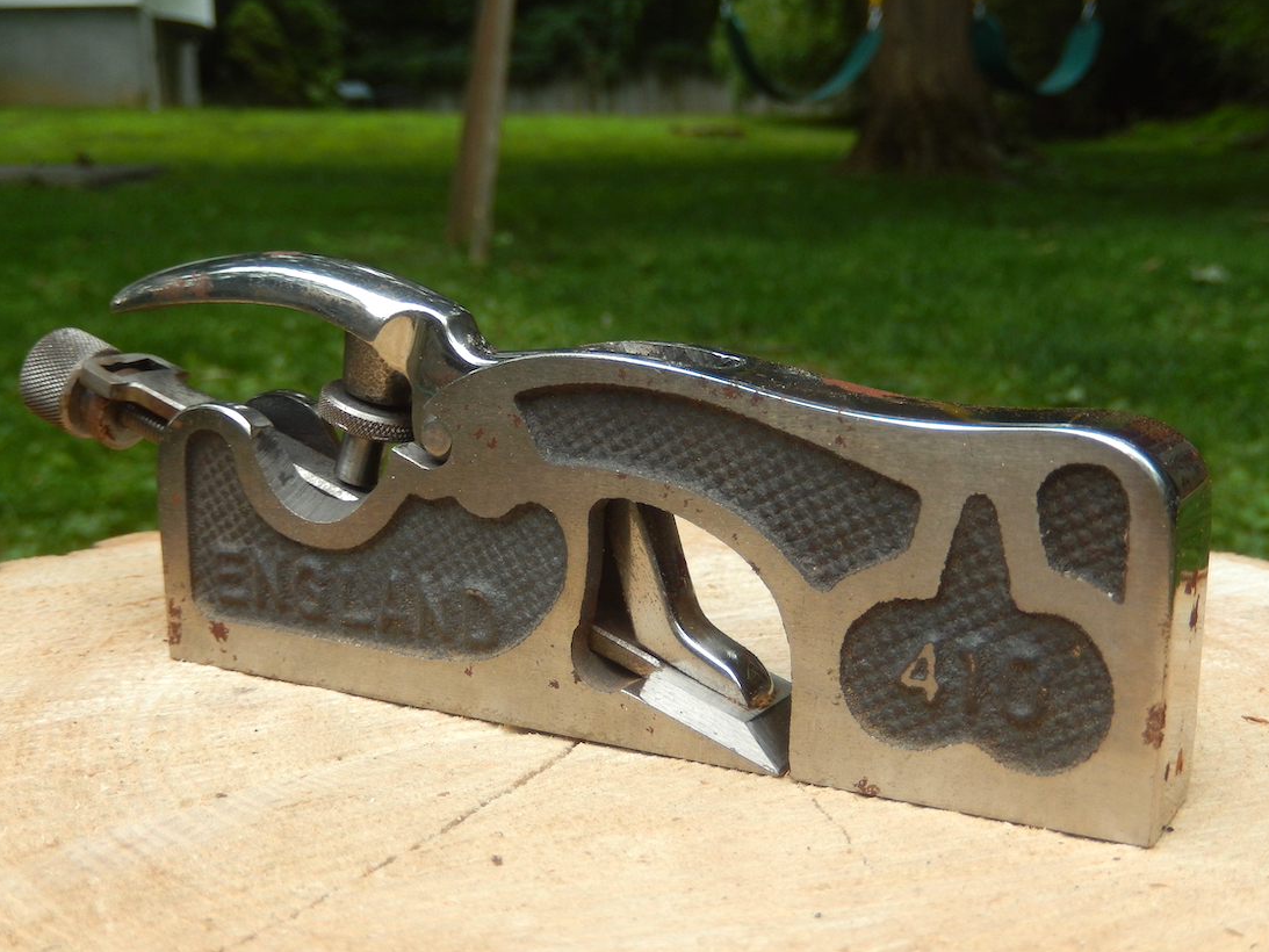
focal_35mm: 45
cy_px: 511
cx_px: 619
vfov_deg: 32.2
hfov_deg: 42.1
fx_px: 1650
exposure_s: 1/100
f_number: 4.2
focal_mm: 7.3
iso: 125
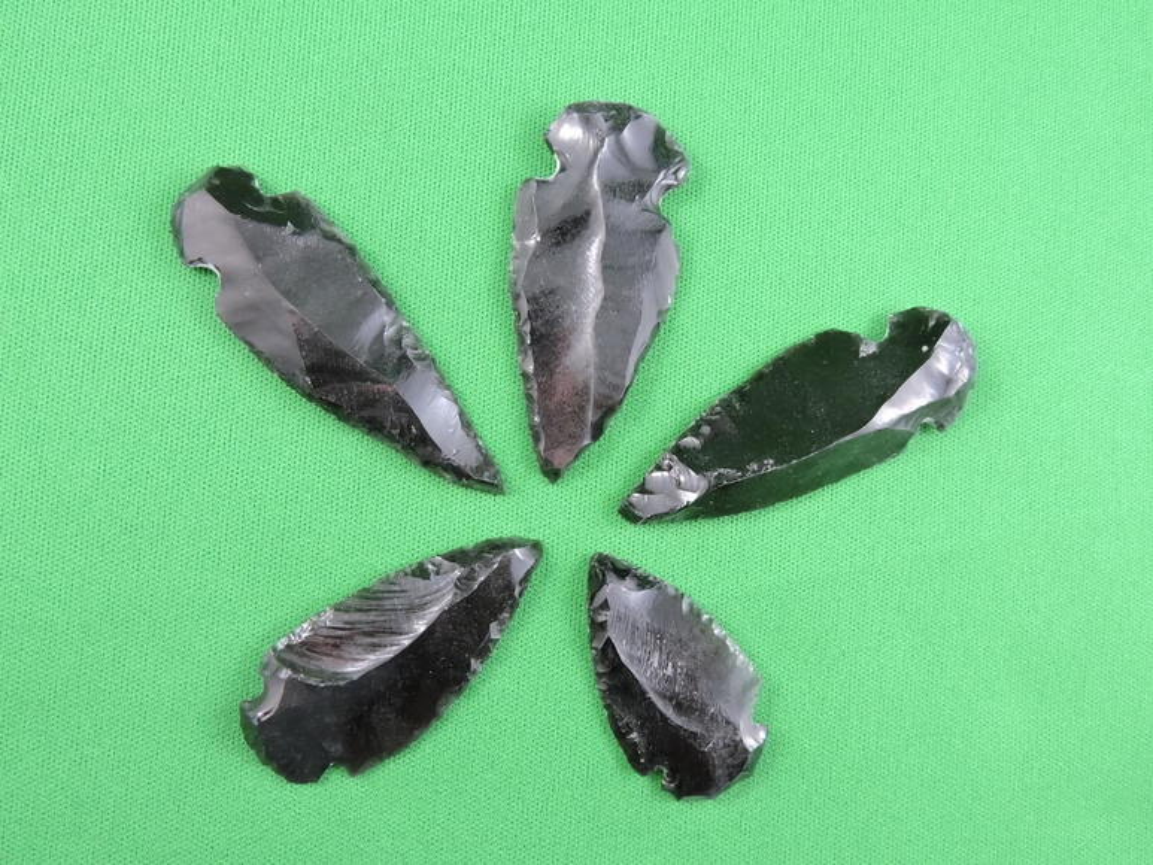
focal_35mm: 33
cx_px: 576
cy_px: 432
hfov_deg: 55.3
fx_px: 1099
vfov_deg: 43.0
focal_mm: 5.9
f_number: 3.6
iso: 800
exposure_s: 1/80
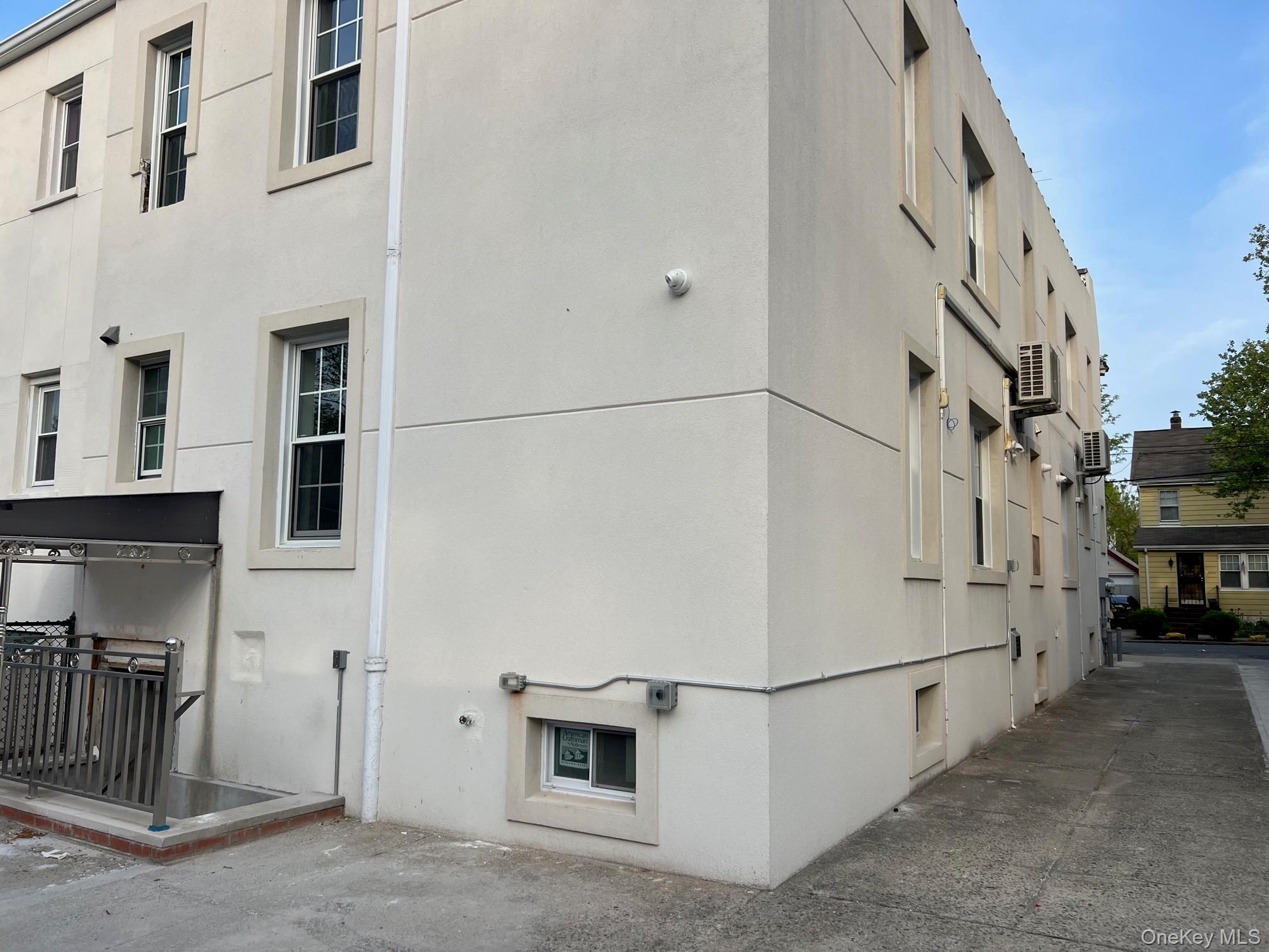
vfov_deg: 53.1
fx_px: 953
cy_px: 476
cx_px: 634
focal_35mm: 26
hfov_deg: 67.3
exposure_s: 1/1972
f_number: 1.5
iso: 50
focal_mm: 5.7
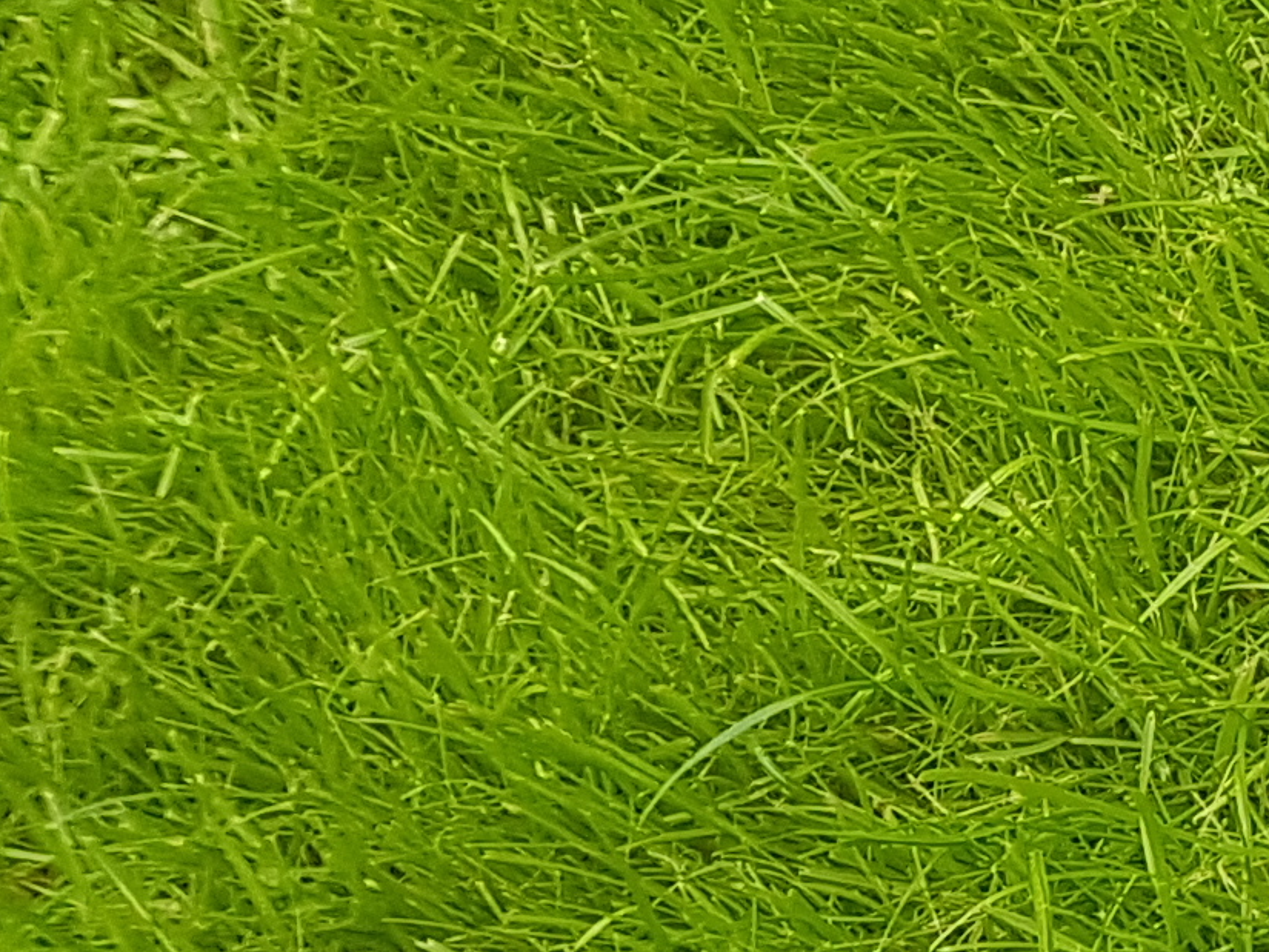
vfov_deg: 11.4
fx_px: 4656
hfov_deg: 12.2
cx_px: 3096
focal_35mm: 127
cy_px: 1164
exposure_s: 1/111
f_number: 1.7
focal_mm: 4.2
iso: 40
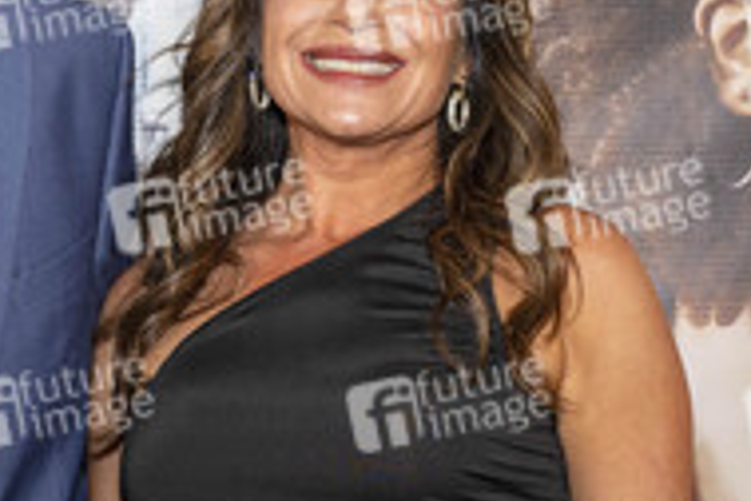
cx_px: 105
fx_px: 2190
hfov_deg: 19.2
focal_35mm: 105
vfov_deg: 13.0
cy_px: 107
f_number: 5.6
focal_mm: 44
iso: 400
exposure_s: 1/200
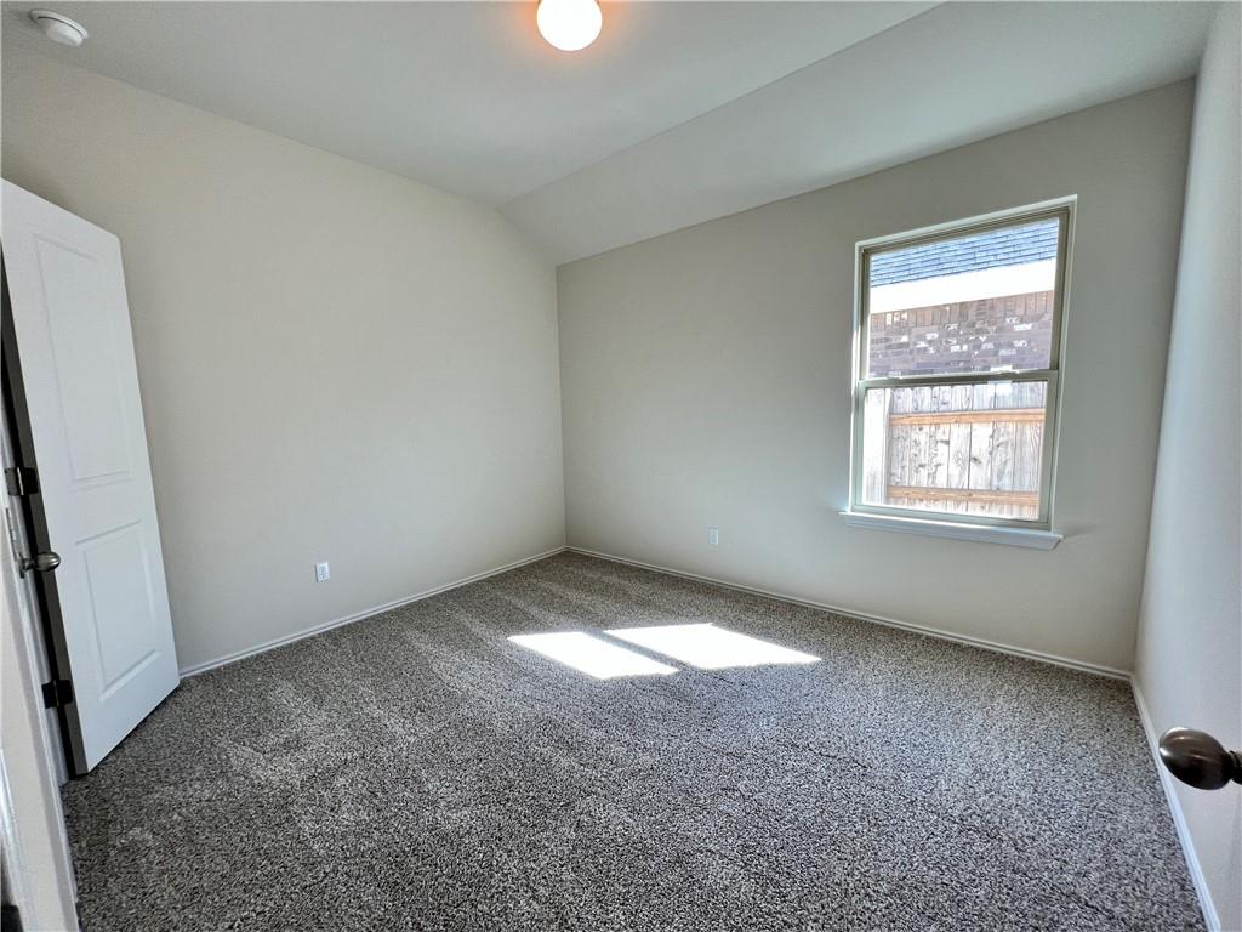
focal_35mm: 13
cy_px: 466
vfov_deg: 89.9
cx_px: 621
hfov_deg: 106.2
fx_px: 466
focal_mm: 1.57
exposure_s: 1/121
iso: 125
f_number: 1.8
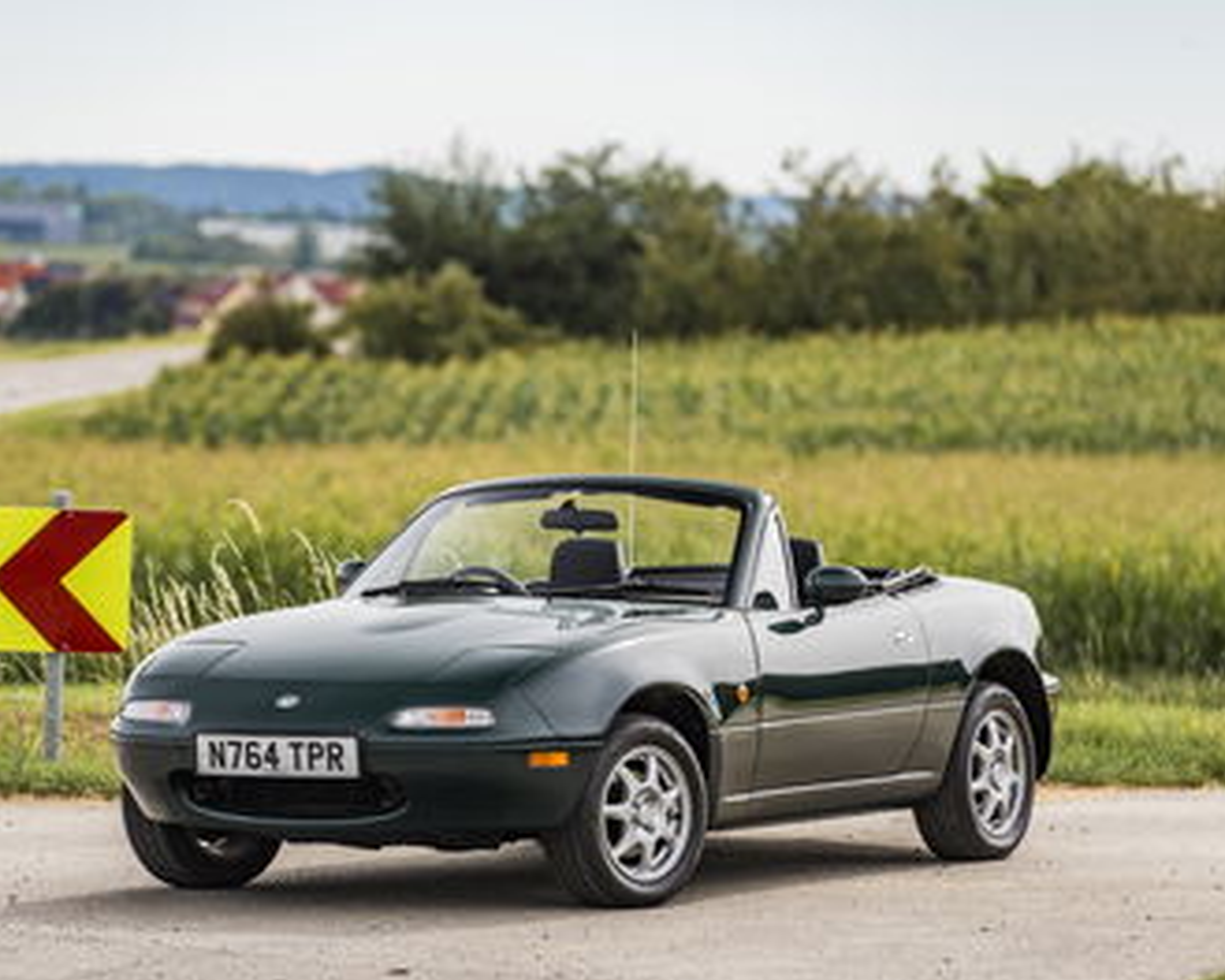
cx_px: 495
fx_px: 8264
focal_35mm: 228
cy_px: 492
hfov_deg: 8.5
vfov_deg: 6.8
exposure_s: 1/250
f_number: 5.6
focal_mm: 200
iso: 100
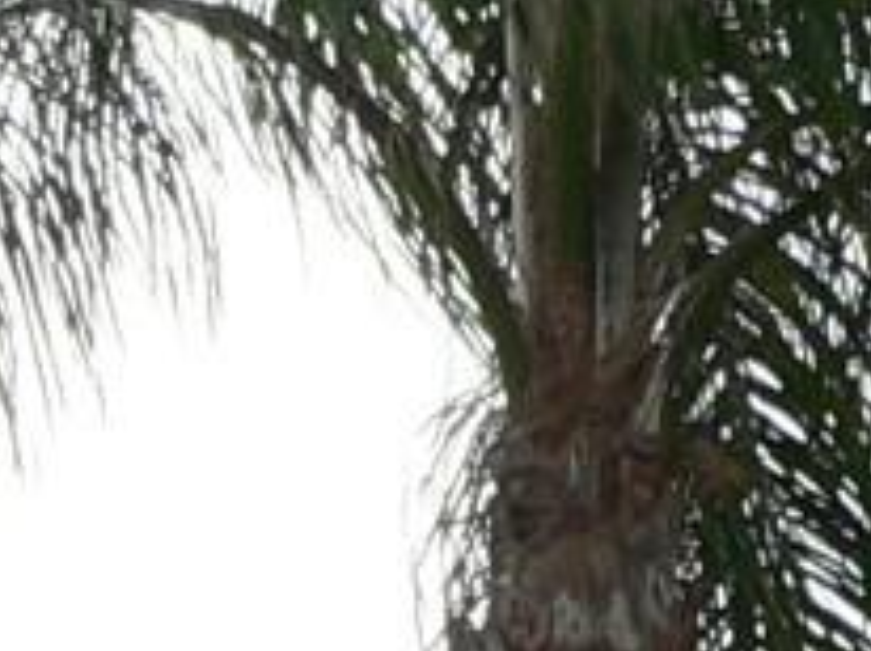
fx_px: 7037
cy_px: 2257
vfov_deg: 4.9
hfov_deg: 7.1
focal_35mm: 280
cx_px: 93
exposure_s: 1/400
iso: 80
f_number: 4
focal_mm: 6
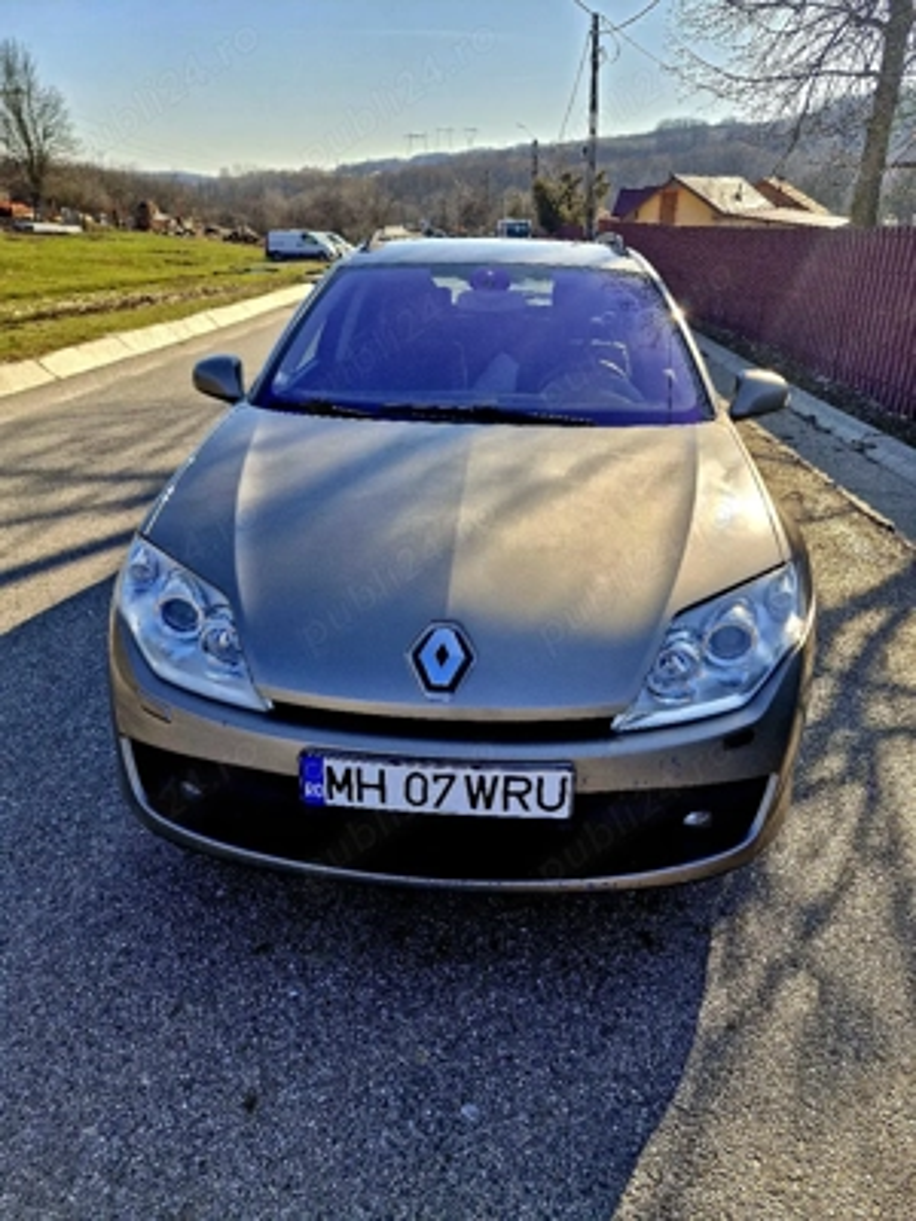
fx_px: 811
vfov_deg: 73.9
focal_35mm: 23
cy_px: 610
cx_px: 458
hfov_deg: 58.9
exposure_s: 1/1429
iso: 50
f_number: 1.8
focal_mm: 5.54
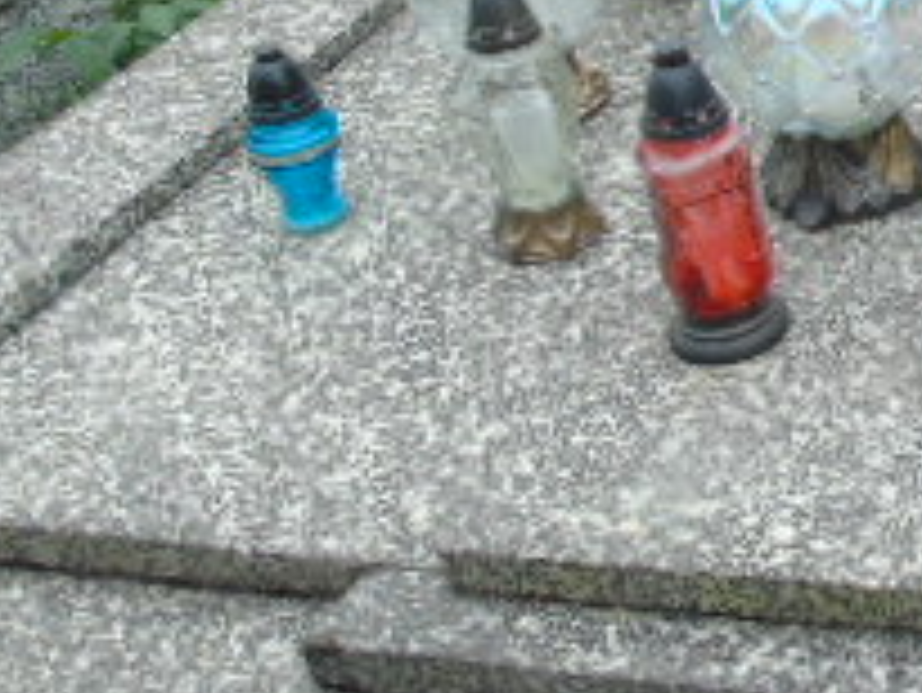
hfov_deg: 22.3
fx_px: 2079
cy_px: 81
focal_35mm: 78
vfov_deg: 18.6
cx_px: 1205
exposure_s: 1/125
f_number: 3.4
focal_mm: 4.4
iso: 80
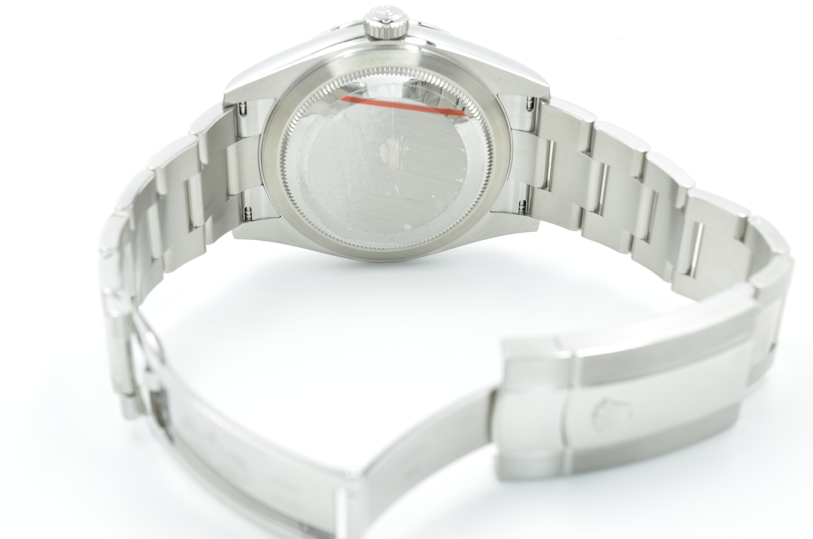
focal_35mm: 60
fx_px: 1352
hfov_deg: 33.5
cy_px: 270
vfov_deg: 22.5
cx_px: 406
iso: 160
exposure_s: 1/13
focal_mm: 40
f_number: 13
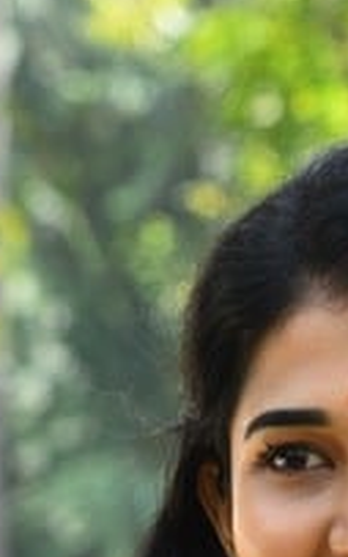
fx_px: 6202
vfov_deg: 5.0
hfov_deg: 3.2
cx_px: 485
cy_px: 1251
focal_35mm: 409
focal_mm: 85
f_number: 4.5
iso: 200
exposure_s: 1/160
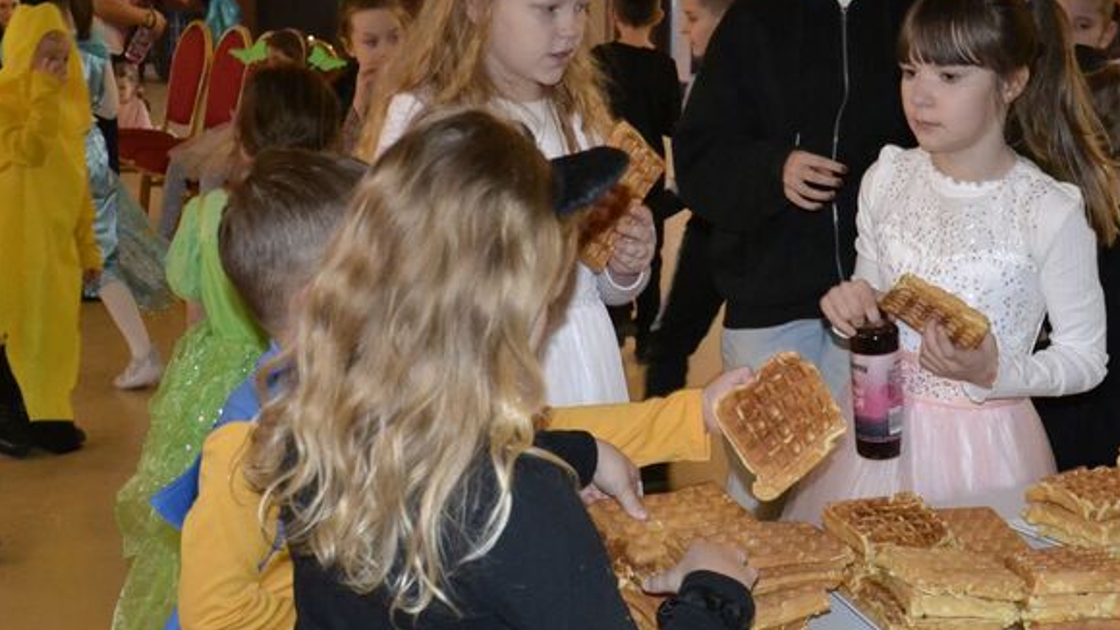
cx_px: 738
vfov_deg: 19.7
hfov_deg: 34.1
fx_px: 1811
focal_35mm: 61
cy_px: 301
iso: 3200
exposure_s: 1/60
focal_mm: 22
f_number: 3.8
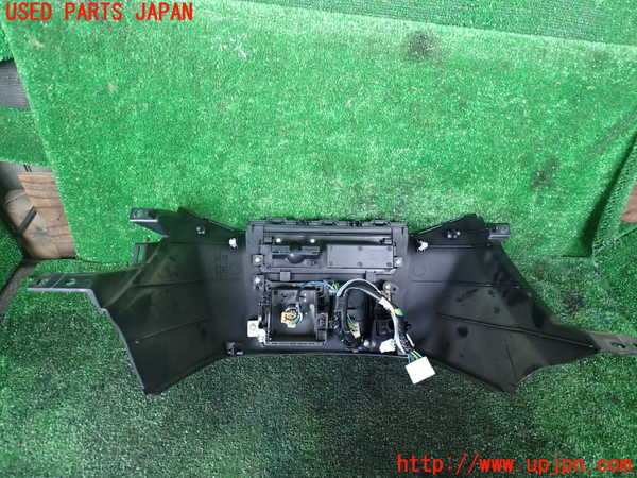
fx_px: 460
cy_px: 239
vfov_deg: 54.9
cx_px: 318
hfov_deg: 69.4
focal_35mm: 25
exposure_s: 1/30
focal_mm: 4.5
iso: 640
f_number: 2
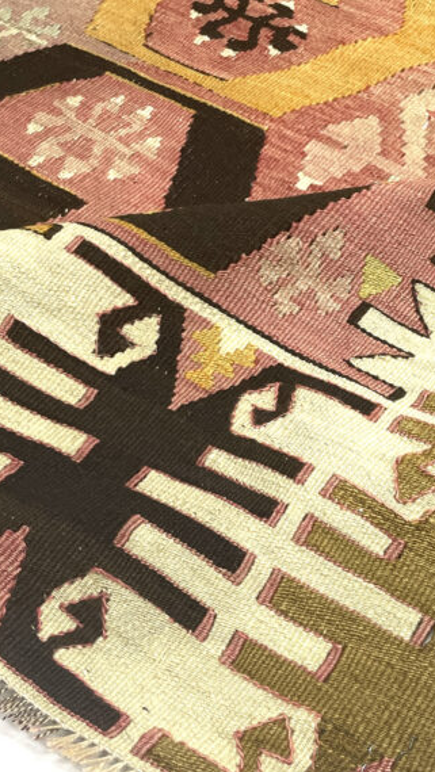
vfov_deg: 39.0
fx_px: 1086
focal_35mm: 53
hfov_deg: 22.3
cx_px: 366
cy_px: 452
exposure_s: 1/100
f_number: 1.6
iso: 80
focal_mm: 4.2
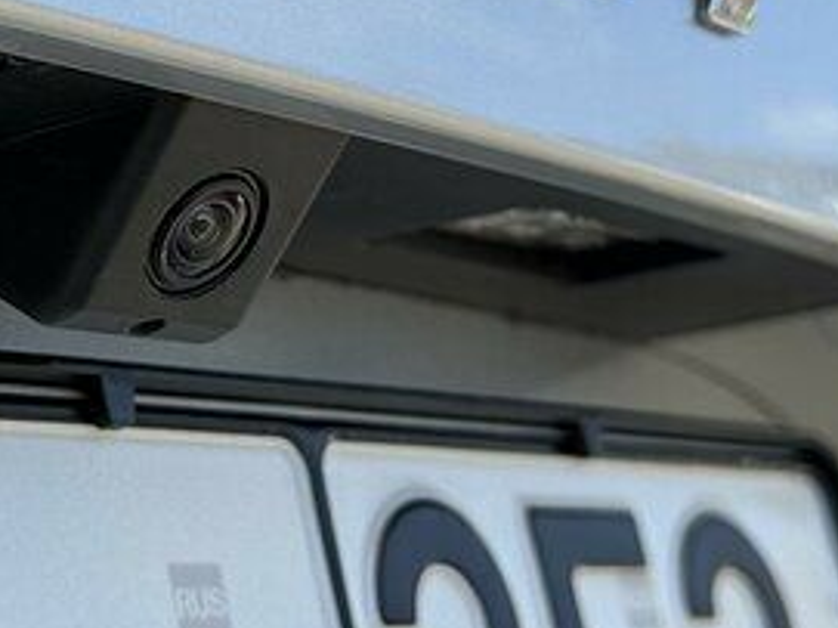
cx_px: 195
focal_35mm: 97
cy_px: 145
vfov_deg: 15.2
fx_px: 2347
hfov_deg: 20.1
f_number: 1.78
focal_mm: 6.76
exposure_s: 1/1642
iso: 100
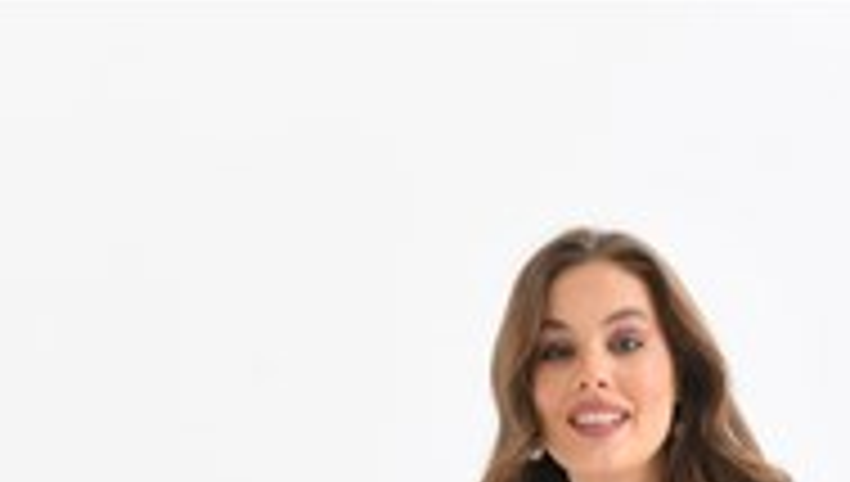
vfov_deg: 7.7
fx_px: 3273
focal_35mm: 145
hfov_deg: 14.7
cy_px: 1275
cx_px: 675
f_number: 6.3
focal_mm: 46
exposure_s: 1/125
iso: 160
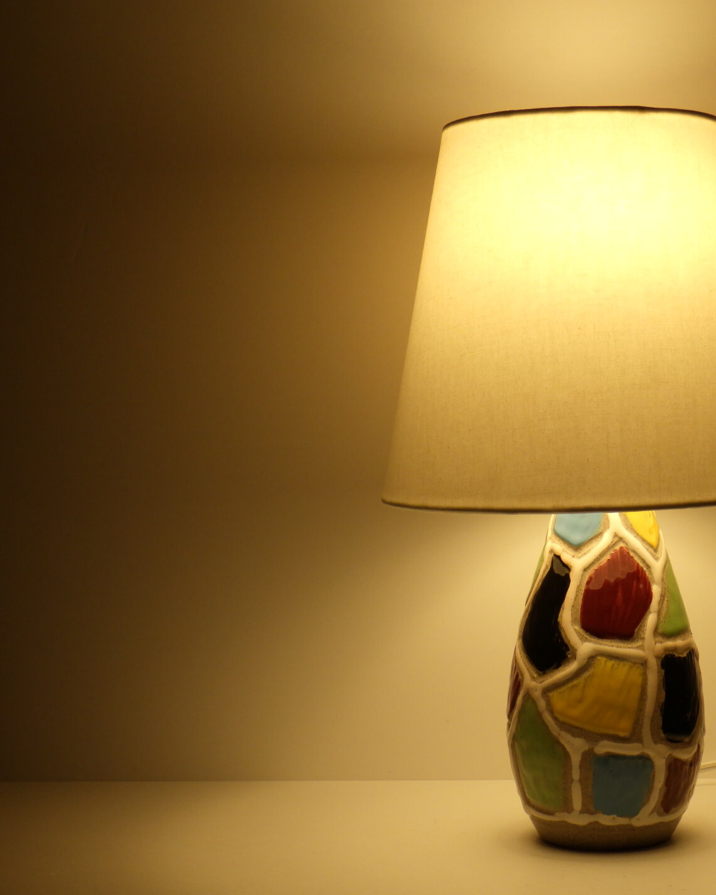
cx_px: 597
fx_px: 1775
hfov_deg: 22.4
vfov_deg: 28.3
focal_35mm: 67
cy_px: 448
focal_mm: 9.1
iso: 125
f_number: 4.4
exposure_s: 1/40
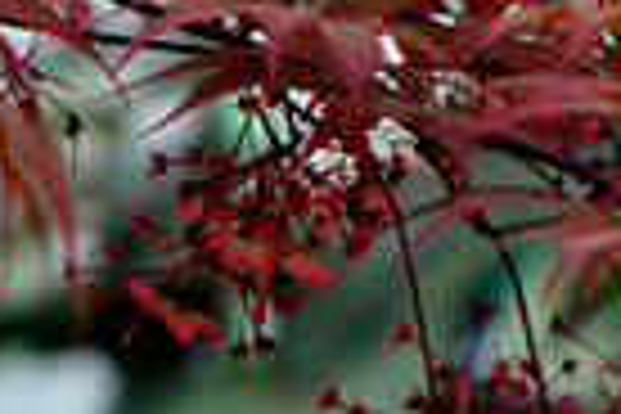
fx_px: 16333
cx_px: 166
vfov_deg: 1.5
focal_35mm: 947
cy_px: 9
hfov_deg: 2.2
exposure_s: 1/200
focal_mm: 109
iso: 800
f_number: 5.6
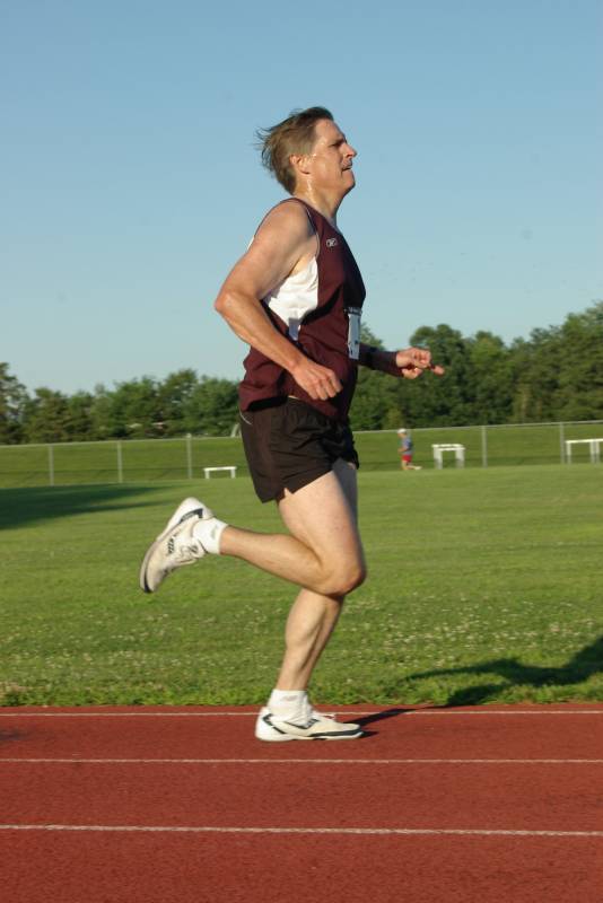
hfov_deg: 16.6
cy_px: 452
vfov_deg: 24.6
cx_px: 302
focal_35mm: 82
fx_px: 2071
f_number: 8
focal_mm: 55
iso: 200
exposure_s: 1/350
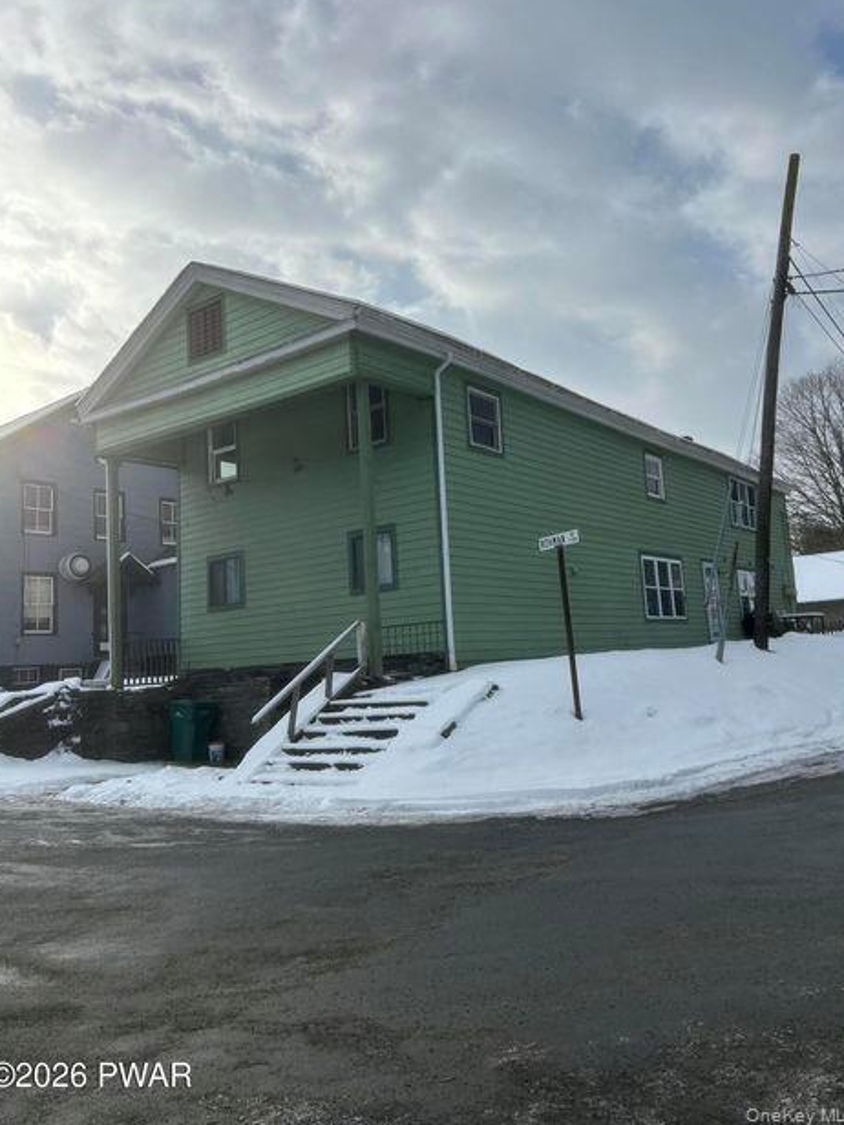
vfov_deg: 65.3
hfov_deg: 51.4
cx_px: 426
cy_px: 544
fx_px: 878
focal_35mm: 27
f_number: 1.5
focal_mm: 5.7
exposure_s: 1/5882
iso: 50
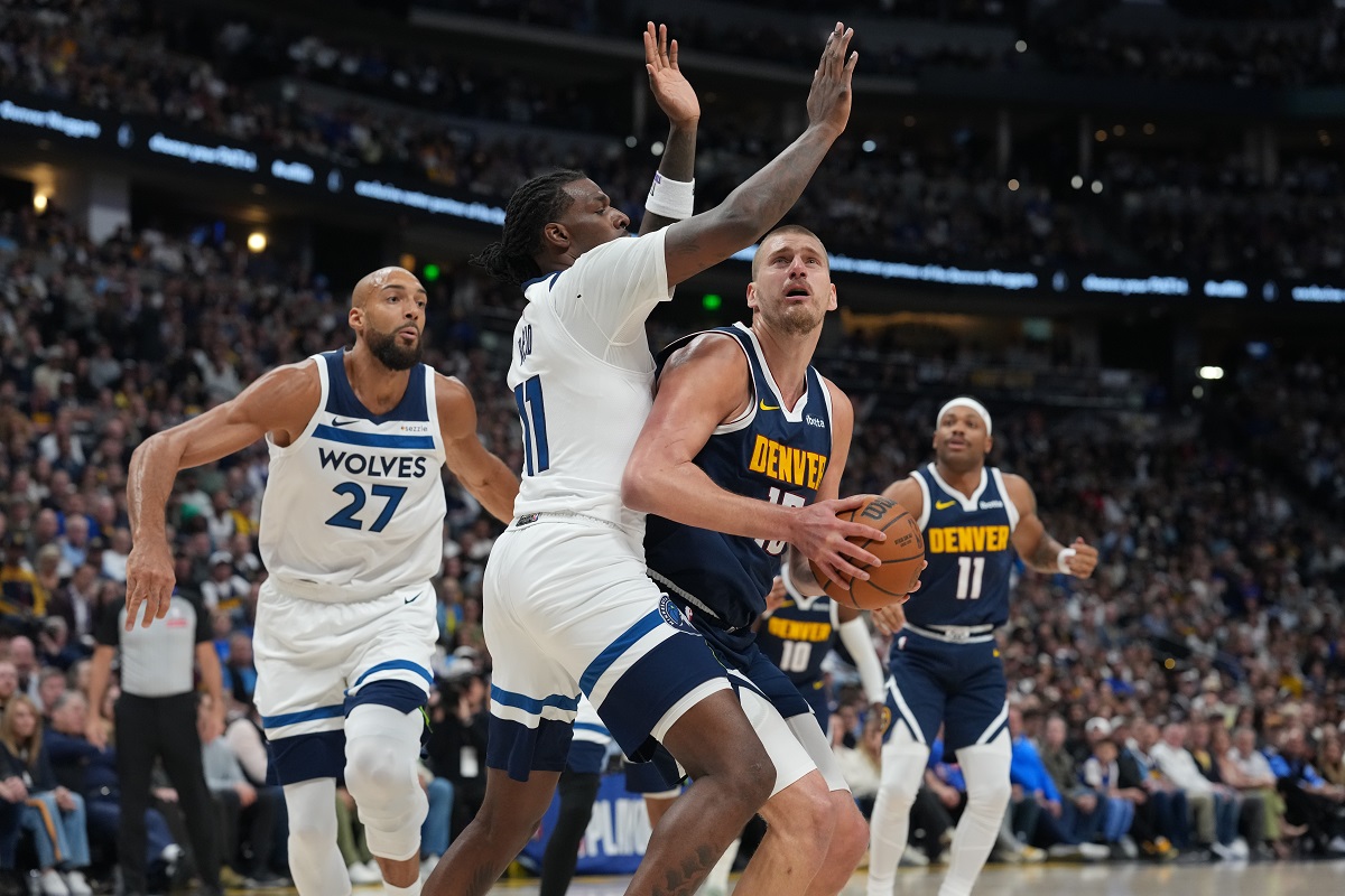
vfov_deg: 16.1
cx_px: 672
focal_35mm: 85
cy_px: 448
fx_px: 3175
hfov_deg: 23.9
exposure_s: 1/1250
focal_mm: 85
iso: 3200
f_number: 3.2
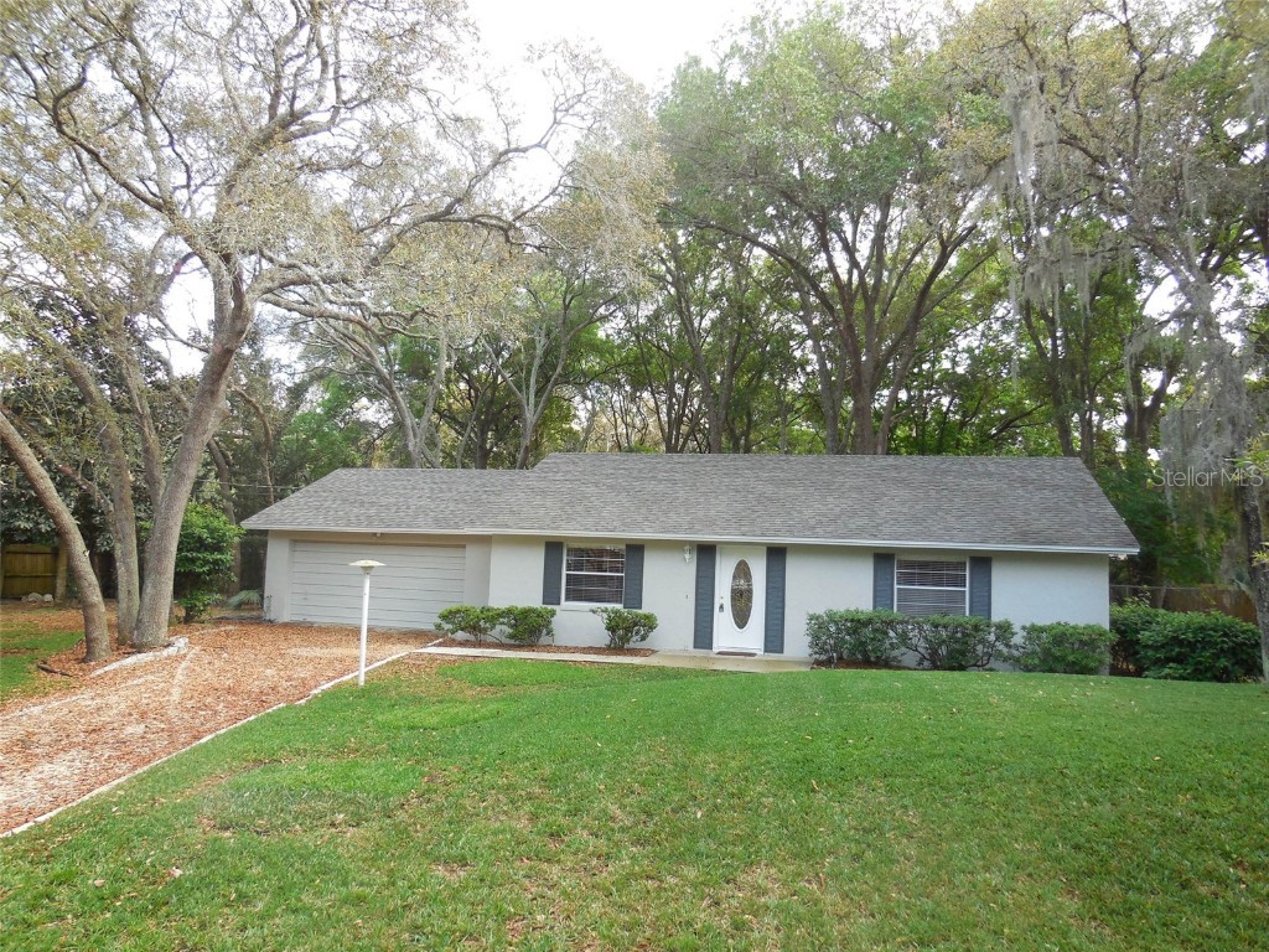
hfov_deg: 69.4
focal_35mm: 25
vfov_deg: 54.9
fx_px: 916
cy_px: 476
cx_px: 634
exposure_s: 1/160
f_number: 3.1
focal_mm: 4.5
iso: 125
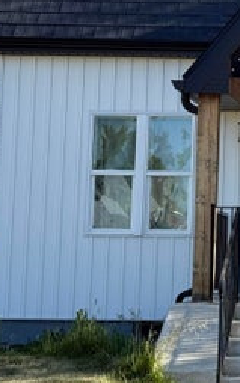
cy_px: 112
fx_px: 1338
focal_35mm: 128
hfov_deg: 9.9
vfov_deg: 16.3
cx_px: 364
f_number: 1.78
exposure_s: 1/1678
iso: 80
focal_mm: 6.76
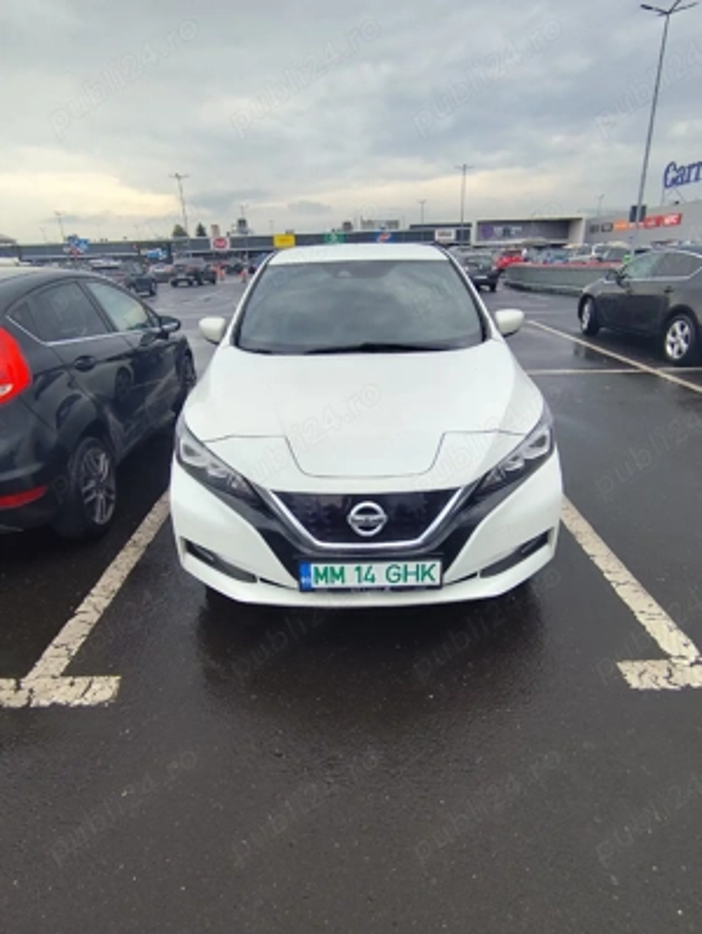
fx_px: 513
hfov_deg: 68.8
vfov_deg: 84.6
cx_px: 351
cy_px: 467
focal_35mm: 19
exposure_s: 1/400
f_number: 2.2
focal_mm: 1.65
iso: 50
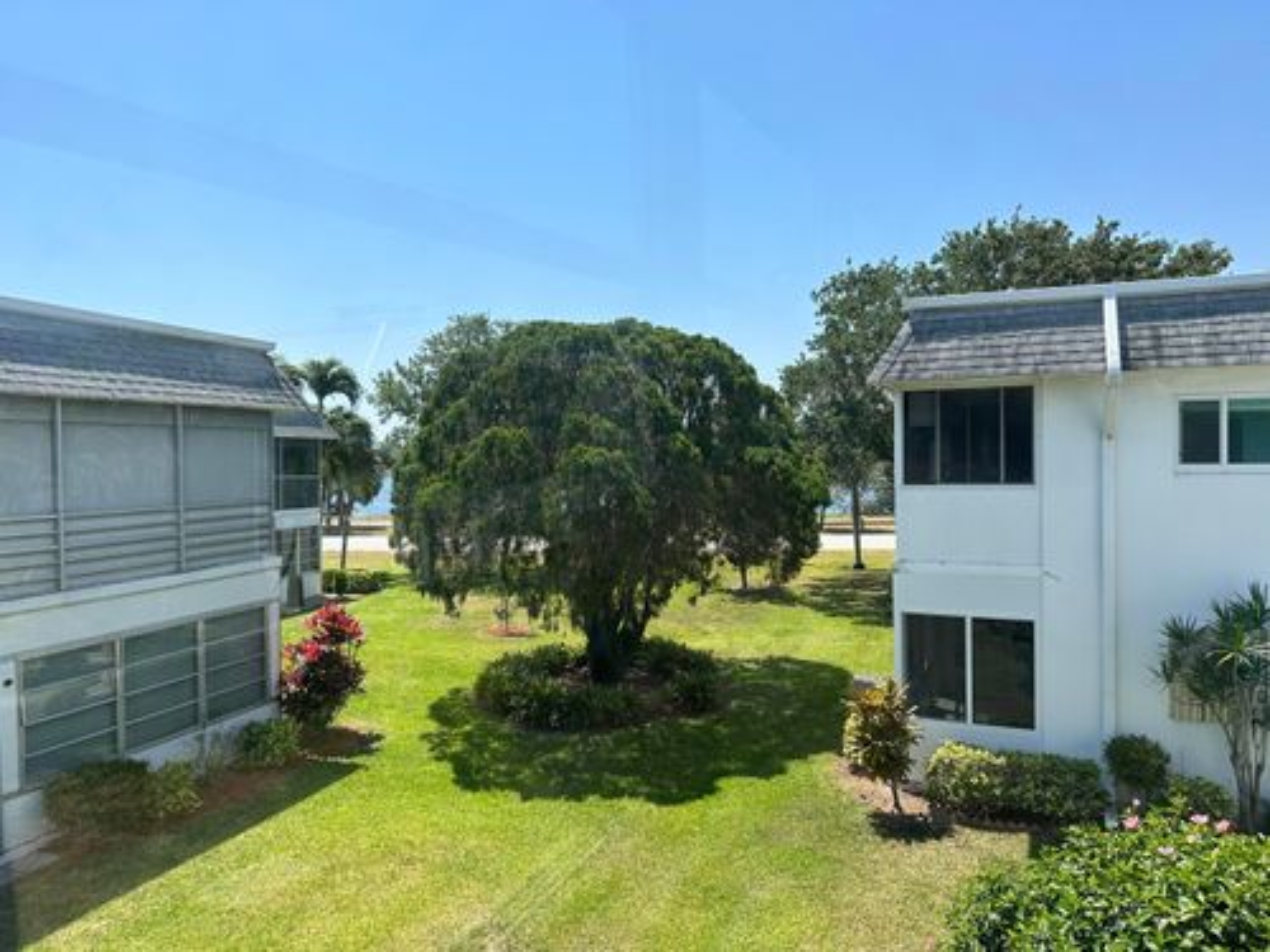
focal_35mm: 24
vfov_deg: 56.8
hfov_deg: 71.6
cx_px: 635
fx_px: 881
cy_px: 476
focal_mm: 6.86
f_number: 1.78
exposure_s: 1/4348
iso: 80
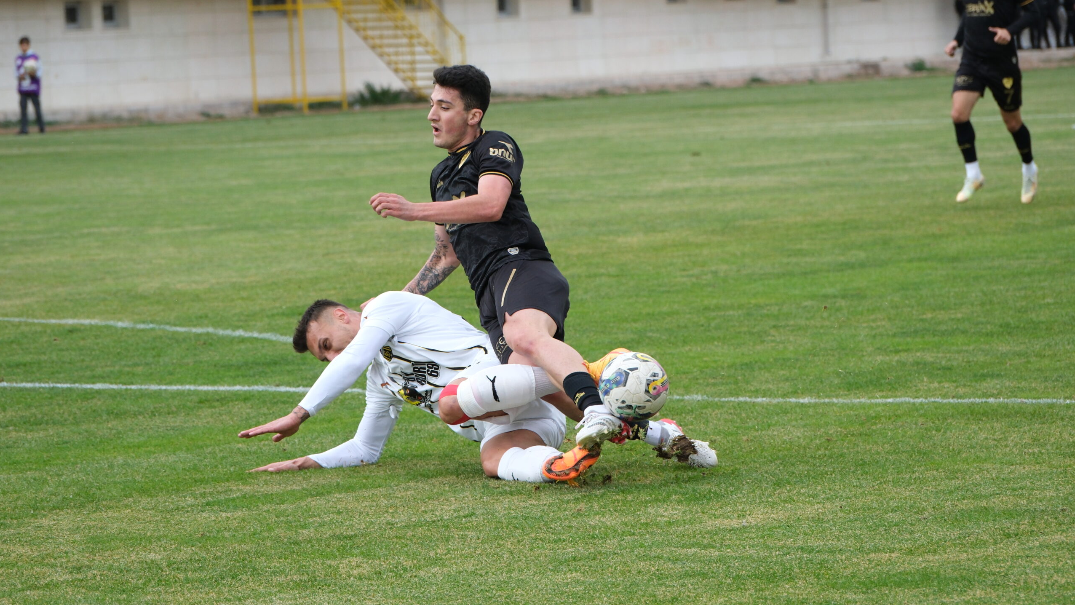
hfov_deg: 11.6
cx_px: 538
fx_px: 5302
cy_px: 257
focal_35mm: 186
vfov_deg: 6.5
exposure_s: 1/2000
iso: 1250
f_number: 5.6
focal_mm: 118
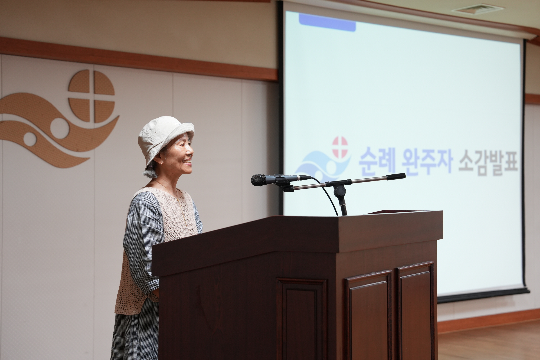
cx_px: 270
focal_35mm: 64
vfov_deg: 21.2
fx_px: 960
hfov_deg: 31.4
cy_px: 180
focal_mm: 64
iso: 1250
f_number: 4
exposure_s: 1/160
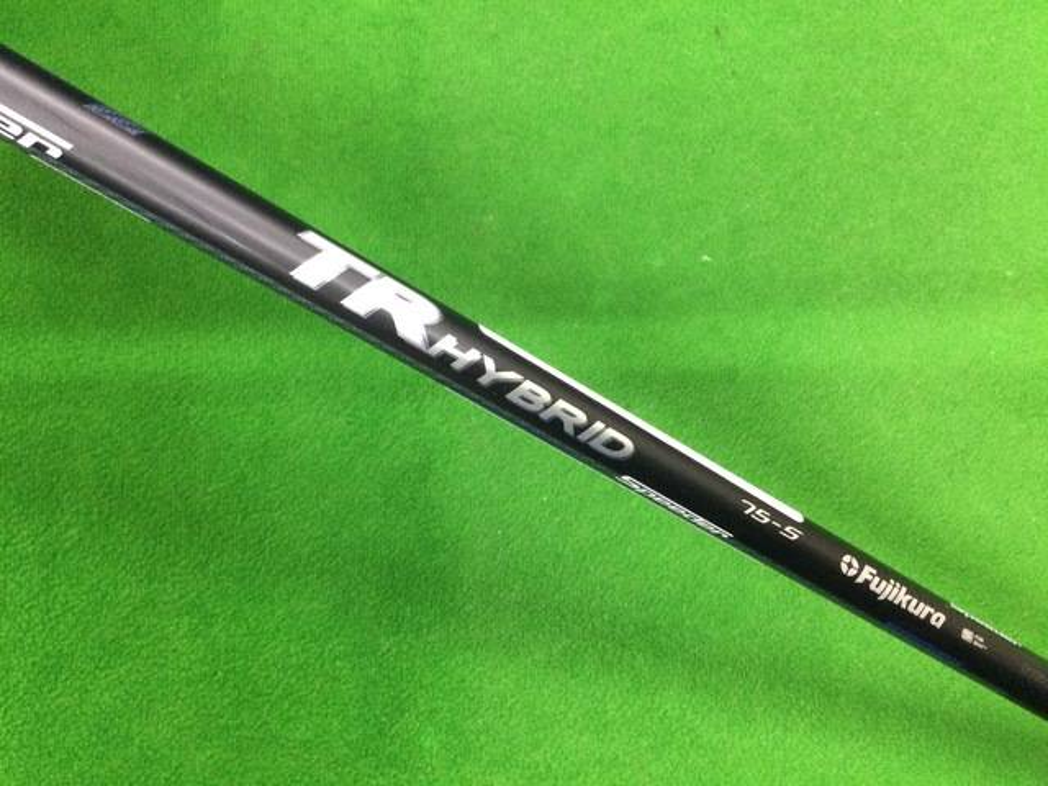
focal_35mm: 31
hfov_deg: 58.4
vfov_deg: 45.4
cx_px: 524
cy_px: 393
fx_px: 939
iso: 200
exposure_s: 1/24
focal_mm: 3.3
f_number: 2.4
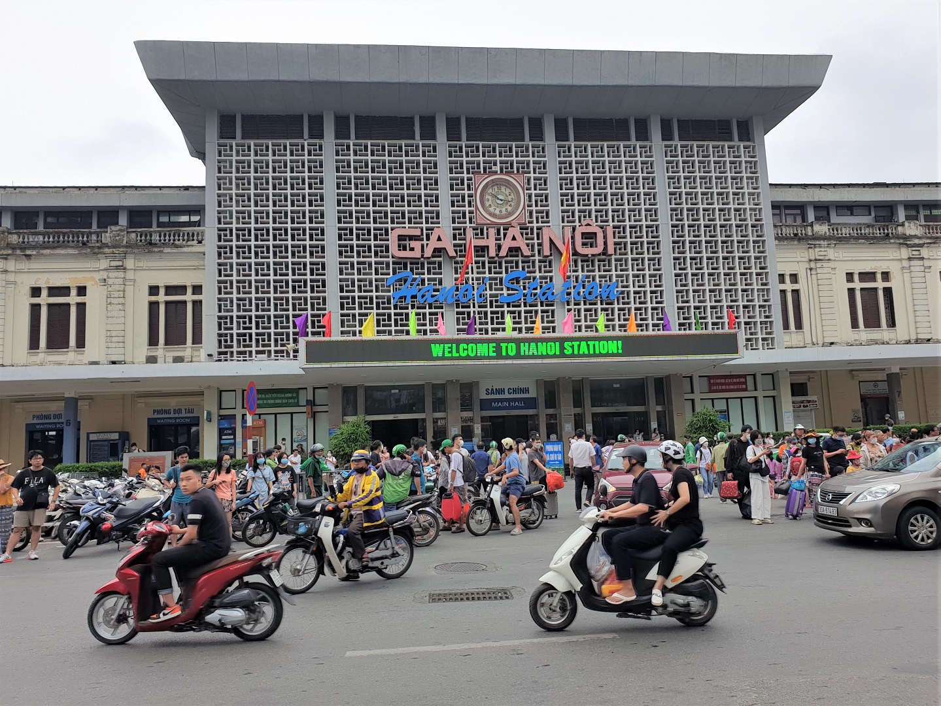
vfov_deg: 53.1
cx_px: 470
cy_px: 353
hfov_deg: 67.3
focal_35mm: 26
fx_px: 707
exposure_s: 1/935
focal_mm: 4.3
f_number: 2.4
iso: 50
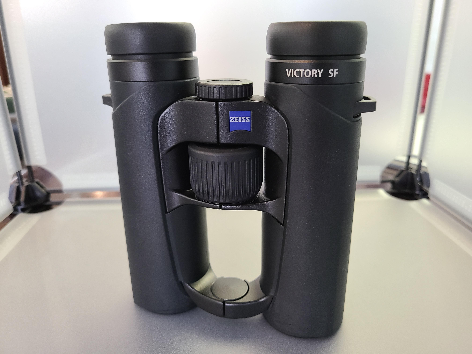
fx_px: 355
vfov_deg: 53.1
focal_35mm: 26
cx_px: 236
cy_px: 177
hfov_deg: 67.3
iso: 400
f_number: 1.8
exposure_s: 1/50
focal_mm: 5.4
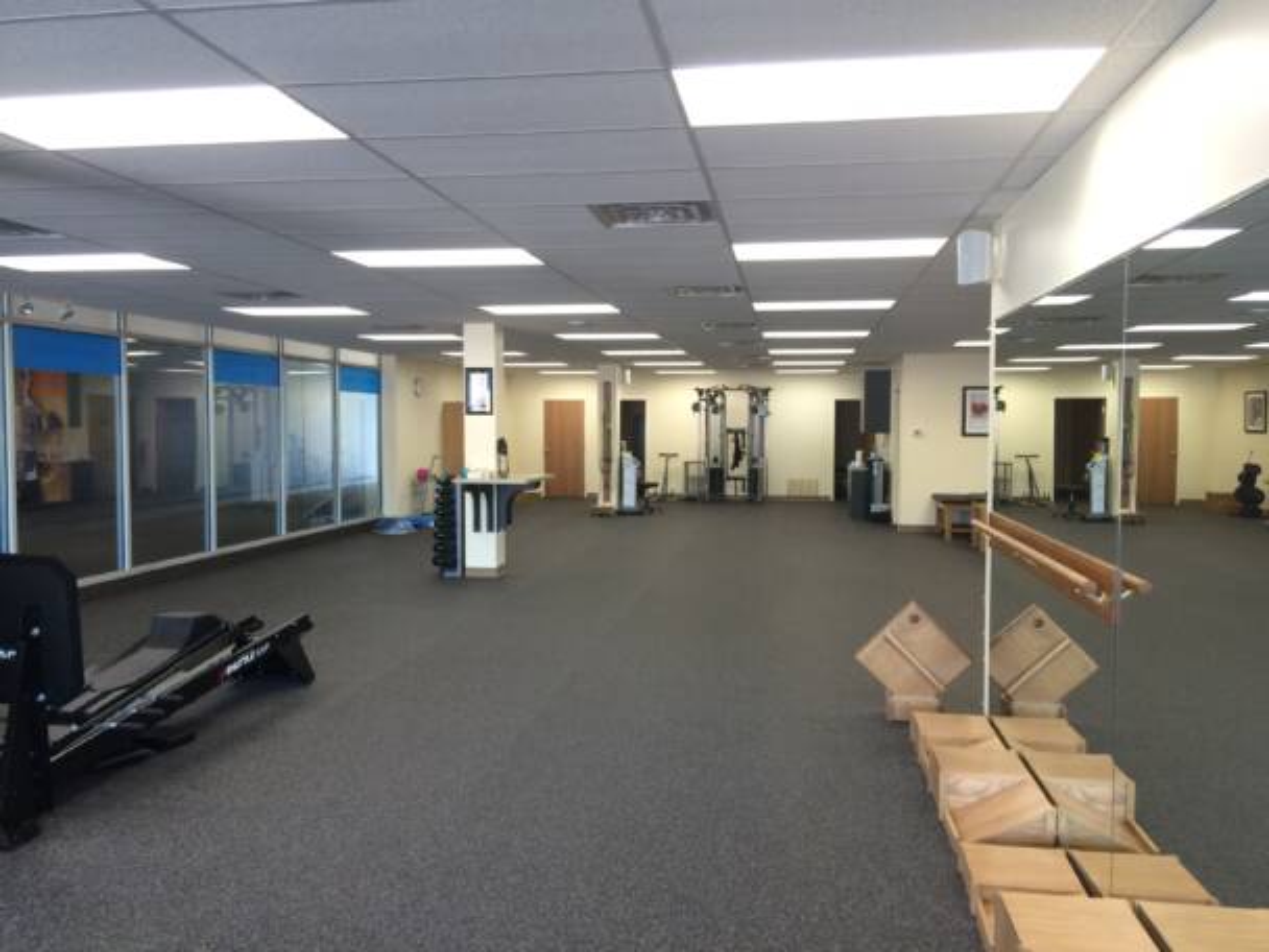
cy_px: 476
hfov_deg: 61.7
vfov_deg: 48.2
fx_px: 1063
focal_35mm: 29
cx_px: 634
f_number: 2.2
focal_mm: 4.15
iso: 80
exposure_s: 1/30
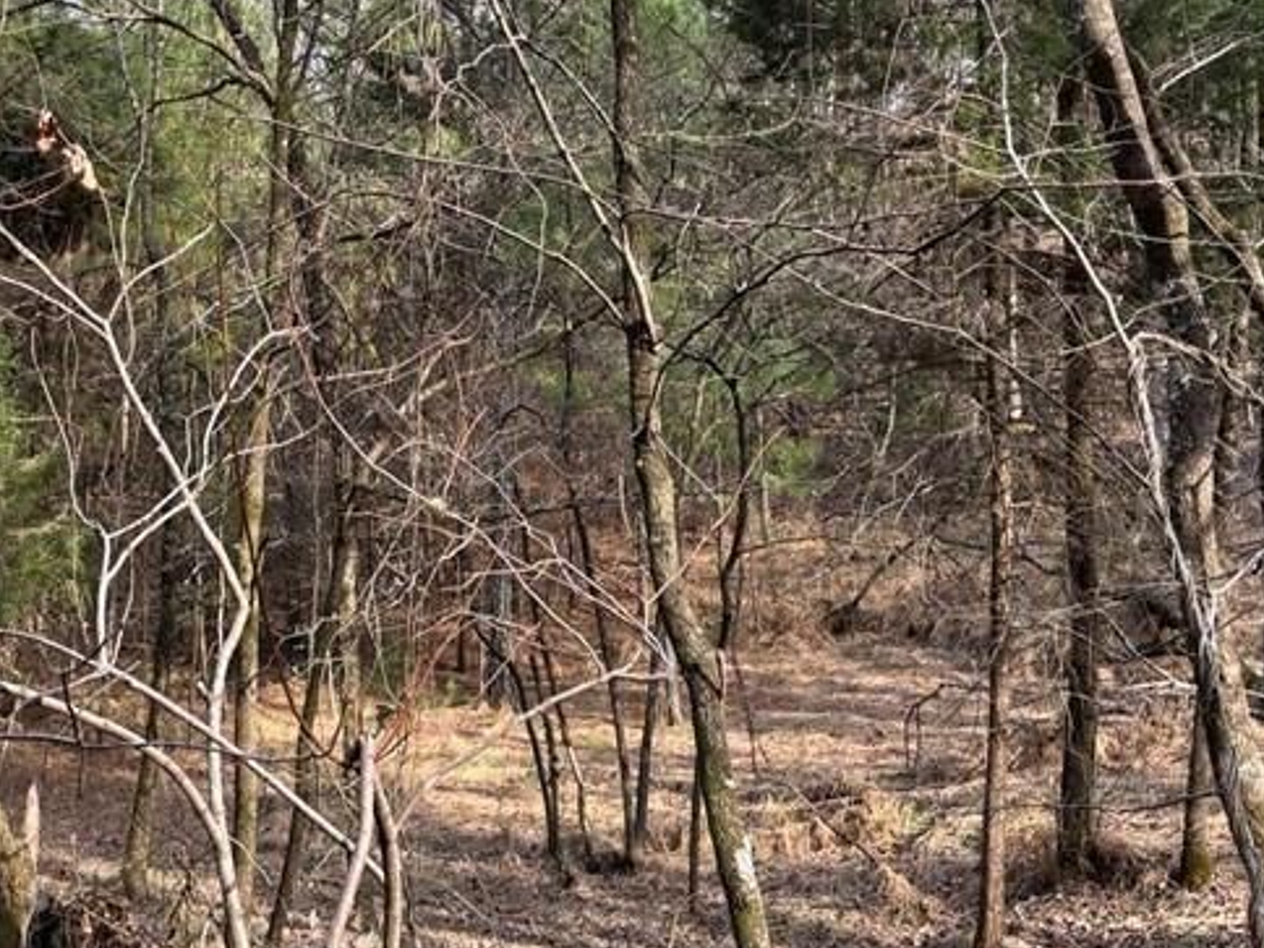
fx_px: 2008
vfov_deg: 26.4
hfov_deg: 34.4
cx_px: 373
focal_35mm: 55
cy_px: 329
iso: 50
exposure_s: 1/370
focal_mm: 5.96
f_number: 1.6
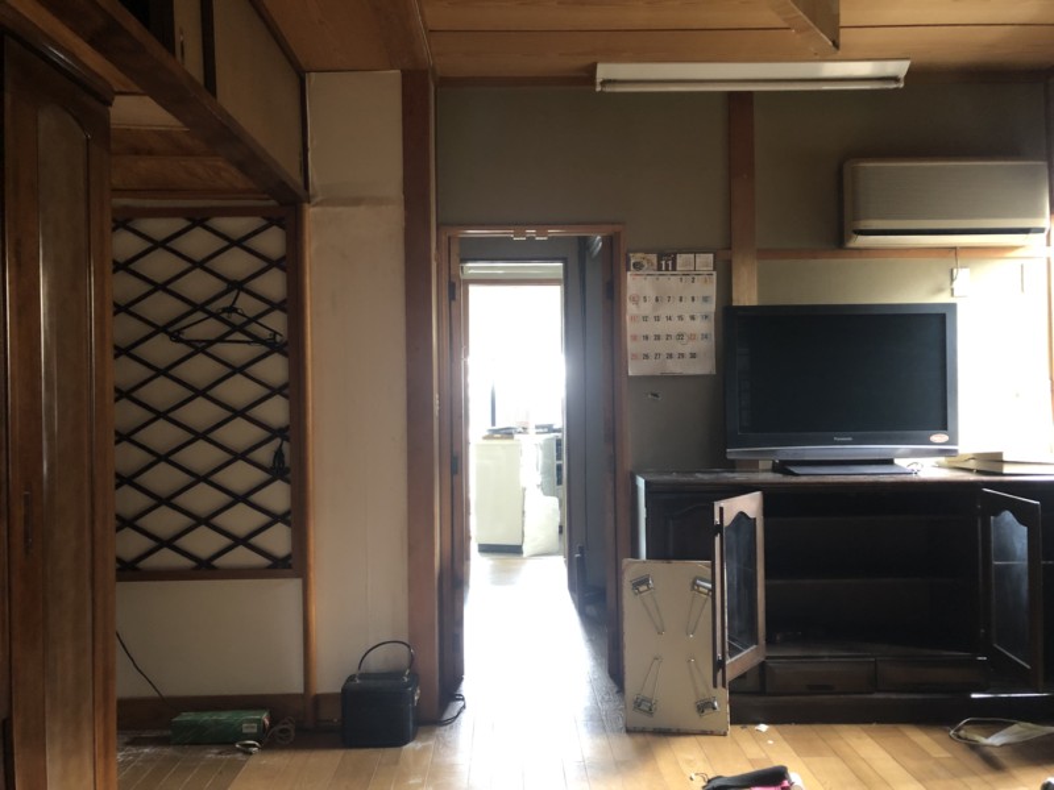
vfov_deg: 49.7
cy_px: 395
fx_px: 853
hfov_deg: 63.4
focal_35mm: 28
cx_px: 527
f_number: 1.8
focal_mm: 3.99
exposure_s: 1/6
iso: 80
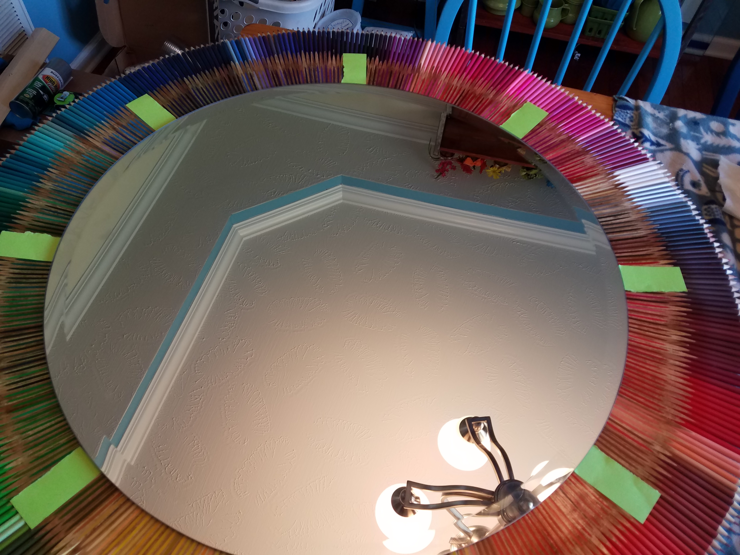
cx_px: 370
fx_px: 556
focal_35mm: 26
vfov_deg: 53.1
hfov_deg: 67.3
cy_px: 278
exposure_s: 1/60
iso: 64
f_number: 1.7
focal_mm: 4.2
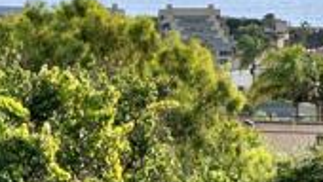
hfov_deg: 9.7
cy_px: -201
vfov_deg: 5.4
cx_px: 84
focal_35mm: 221
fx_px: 1895
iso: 80
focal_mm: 35
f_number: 9
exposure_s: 1/40
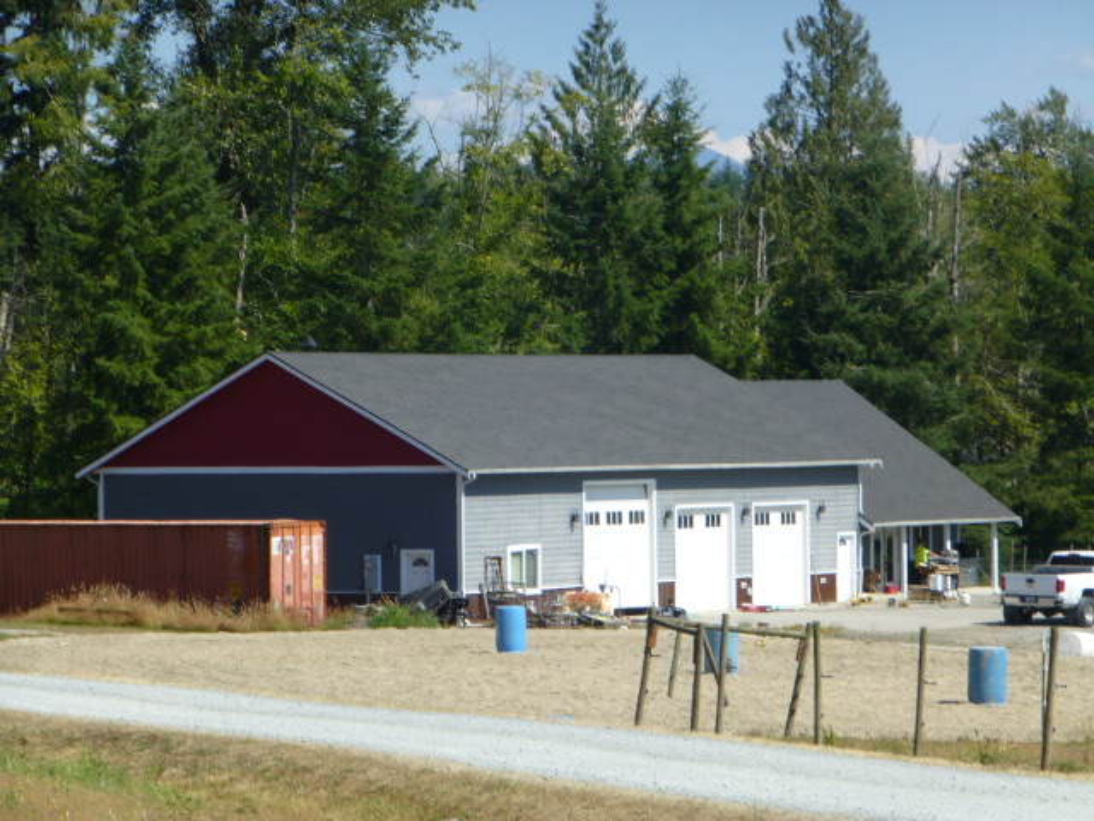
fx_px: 5562
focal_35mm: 176
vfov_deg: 8.4
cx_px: 547
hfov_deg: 11.2
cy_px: 410
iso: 100
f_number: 5.4
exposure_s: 1/400
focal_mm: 31.3
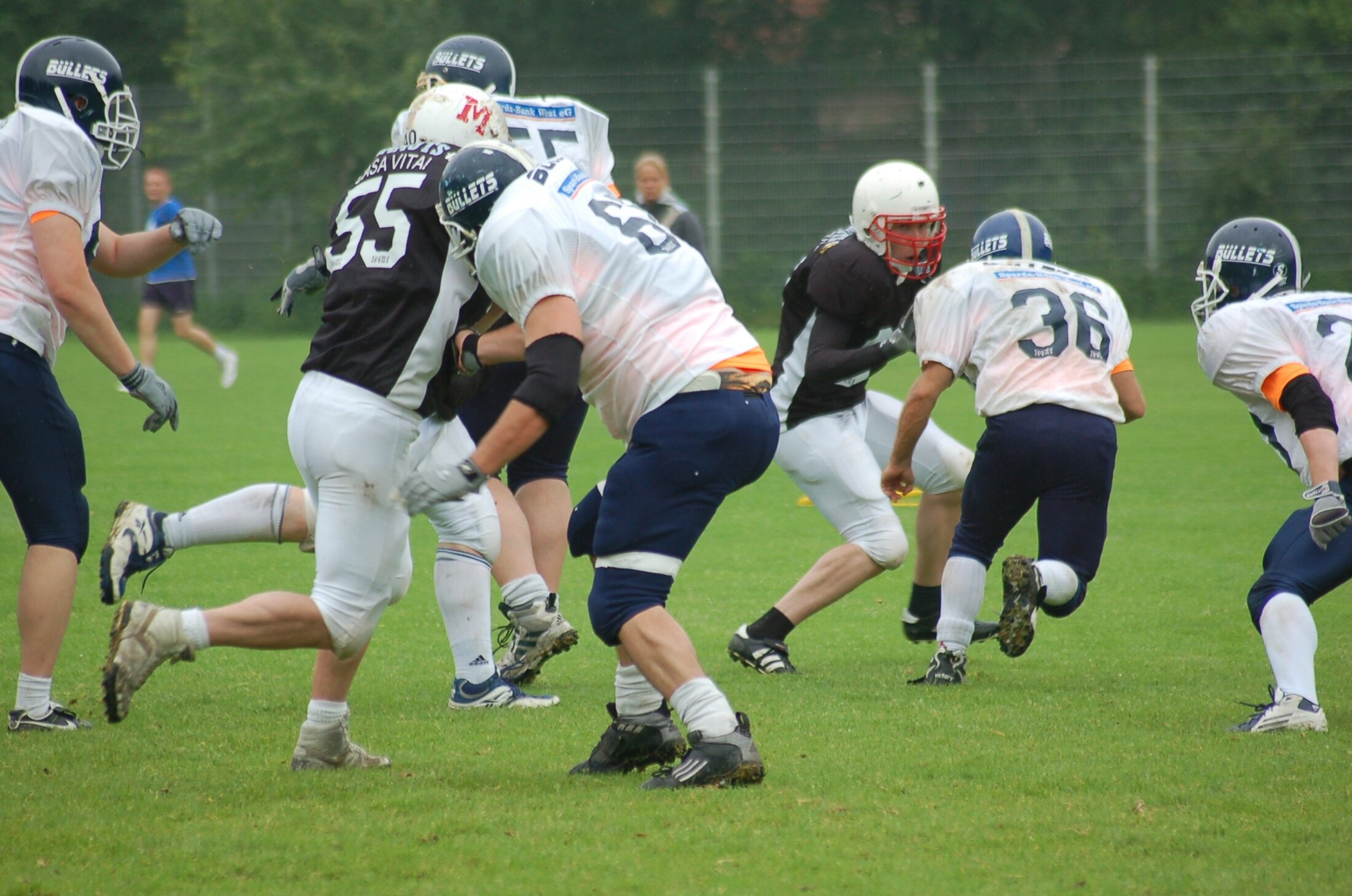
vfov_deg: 4.1
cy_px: 448
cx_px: 676
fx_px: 12370
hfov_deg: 6.3
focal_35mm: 330
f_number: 5.3
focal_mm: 220
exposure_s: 1/640
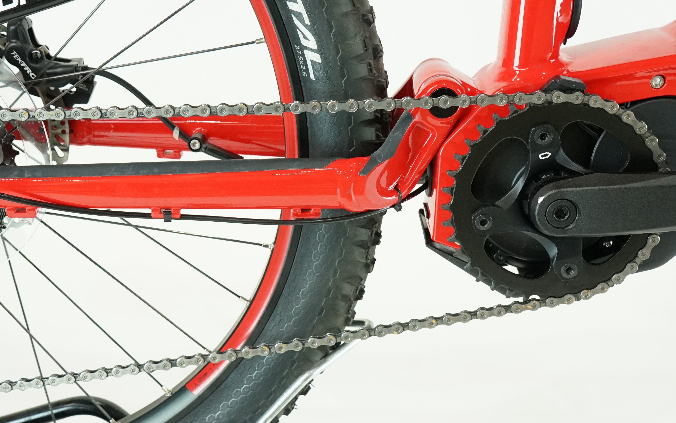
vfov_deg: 25.3
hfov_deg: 39.5
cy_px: 199
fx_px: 940
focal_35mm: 51
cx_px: 302
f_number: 5.6
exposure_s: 1/200
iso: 2500
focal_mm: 31
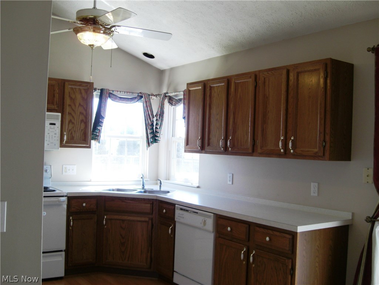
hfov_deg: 49.0
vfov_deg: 37.7
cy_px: 142
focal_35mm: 38
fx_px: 416
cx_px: 190
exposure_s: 1/80
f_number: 2.8
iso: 100
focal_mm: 7.9
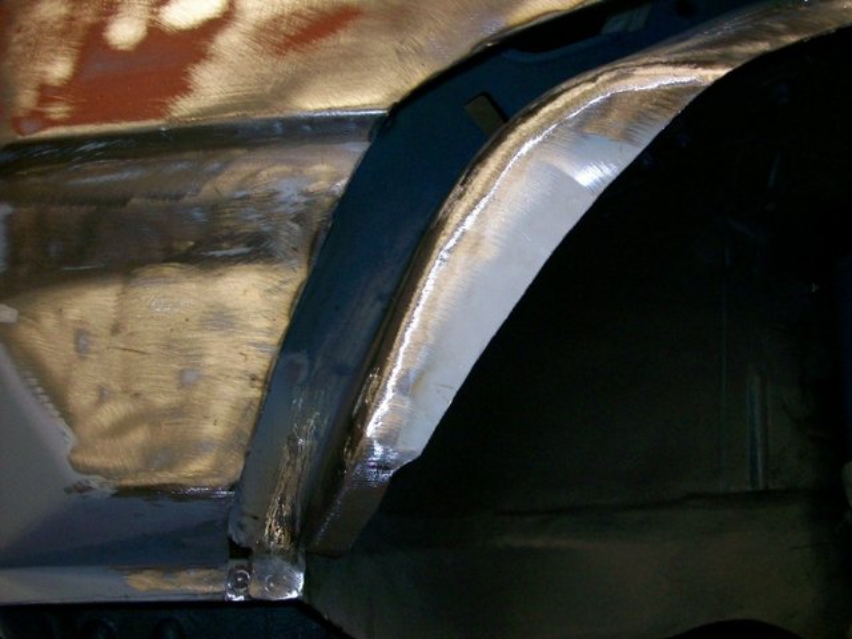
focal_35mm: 34
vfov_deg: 41.8
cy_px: 320
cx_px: 426
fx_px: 837
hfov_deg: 54.0
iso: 160
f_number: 2.8
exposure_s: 1/60
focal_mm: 5.7
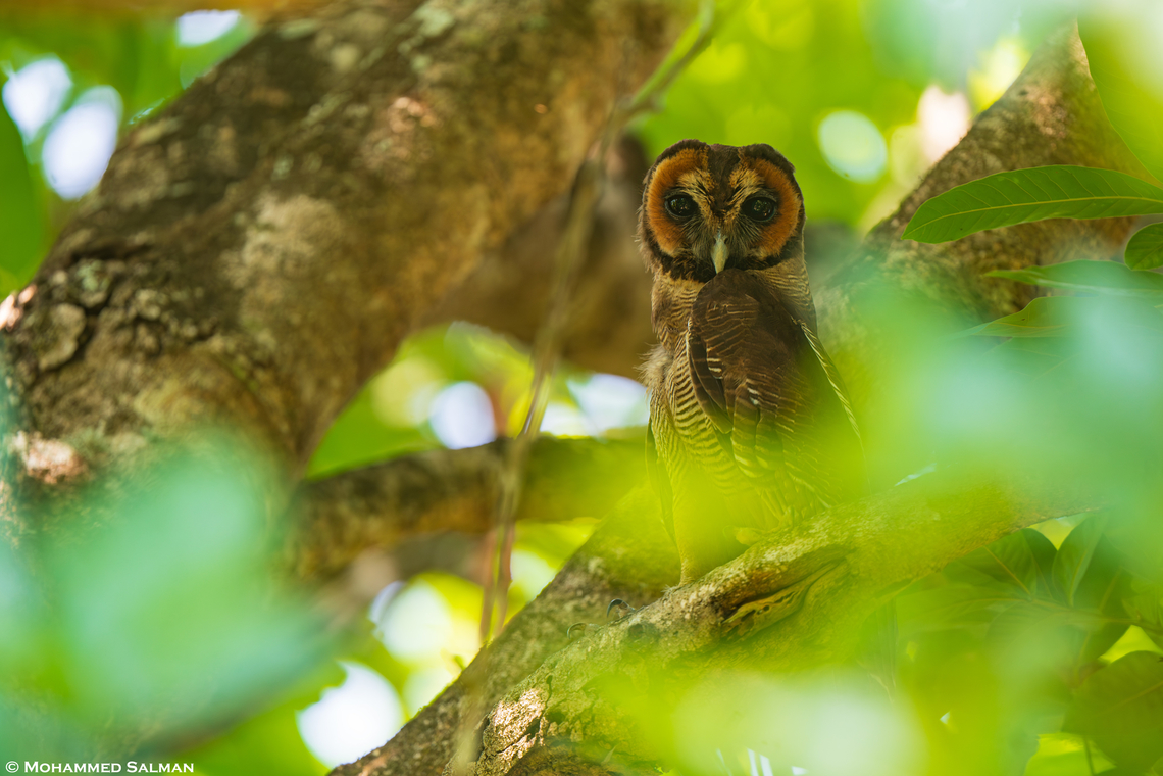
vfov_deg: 2.3
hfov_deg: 3.4
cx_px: 582
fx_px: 19382
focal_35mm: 600
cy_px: 388
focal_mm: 600
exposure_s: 1/320
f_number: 4
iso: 800
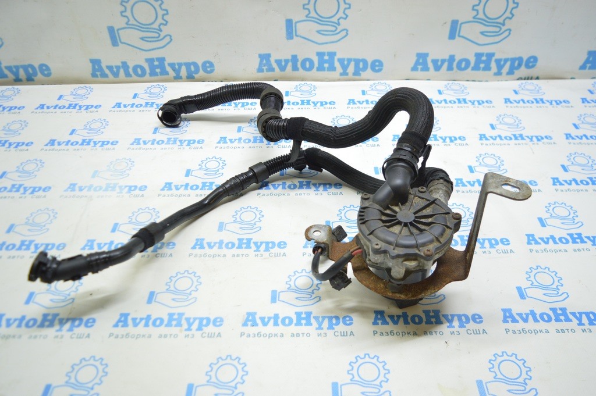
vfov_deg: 43.5
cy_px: 198
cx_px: 298
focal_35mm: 30
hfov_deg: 62.0
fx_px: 496
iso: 400
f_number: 3.8
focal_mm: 20
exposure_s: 1/40
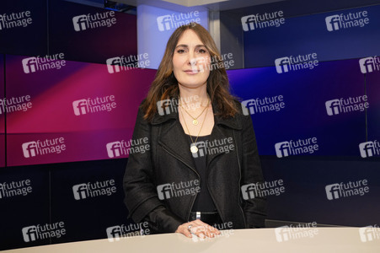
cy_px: 126
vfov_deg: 39.9
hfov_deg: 57.3
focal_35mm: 33
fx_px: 348
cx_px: 190
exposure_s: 1/125
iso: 2000
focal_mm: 33
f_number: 5.6
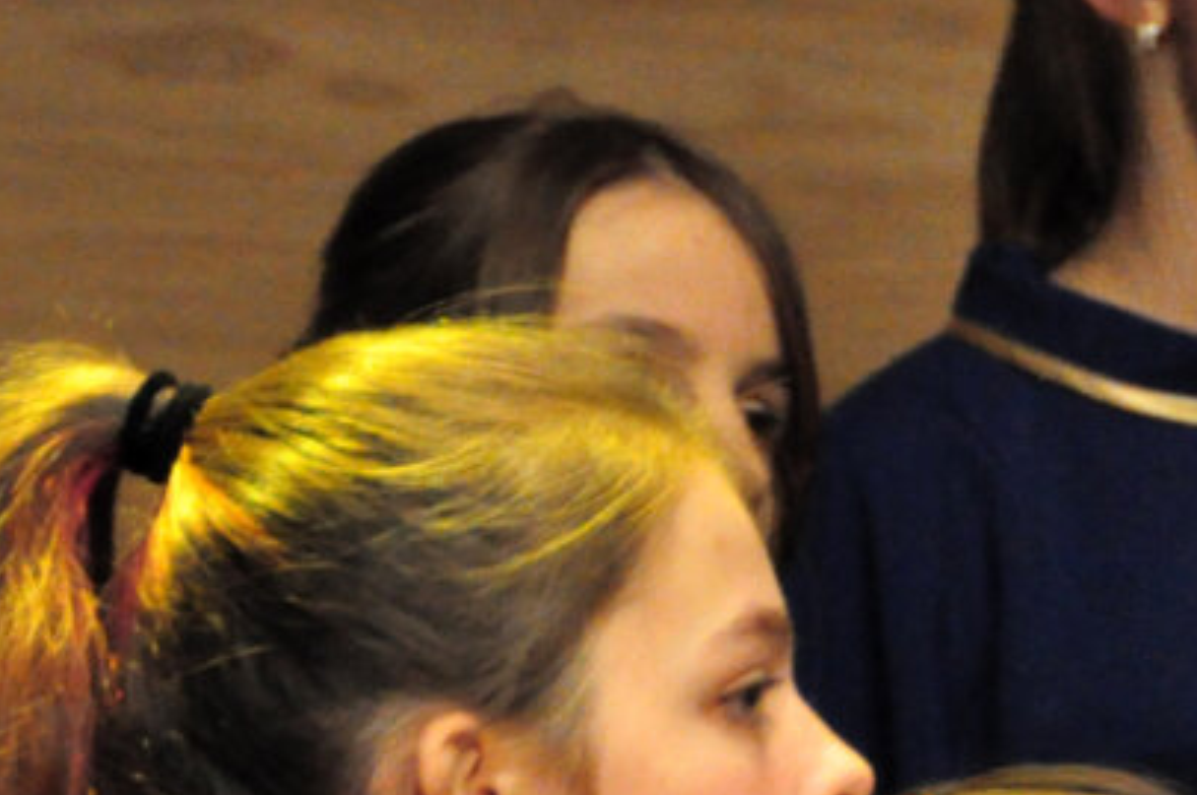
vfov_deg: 1.5
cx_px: 1466
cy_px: 934
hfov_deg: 2.3
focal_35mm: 903
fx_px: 29988
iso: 4000
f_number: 5.6
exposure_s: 1/125
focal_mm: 200
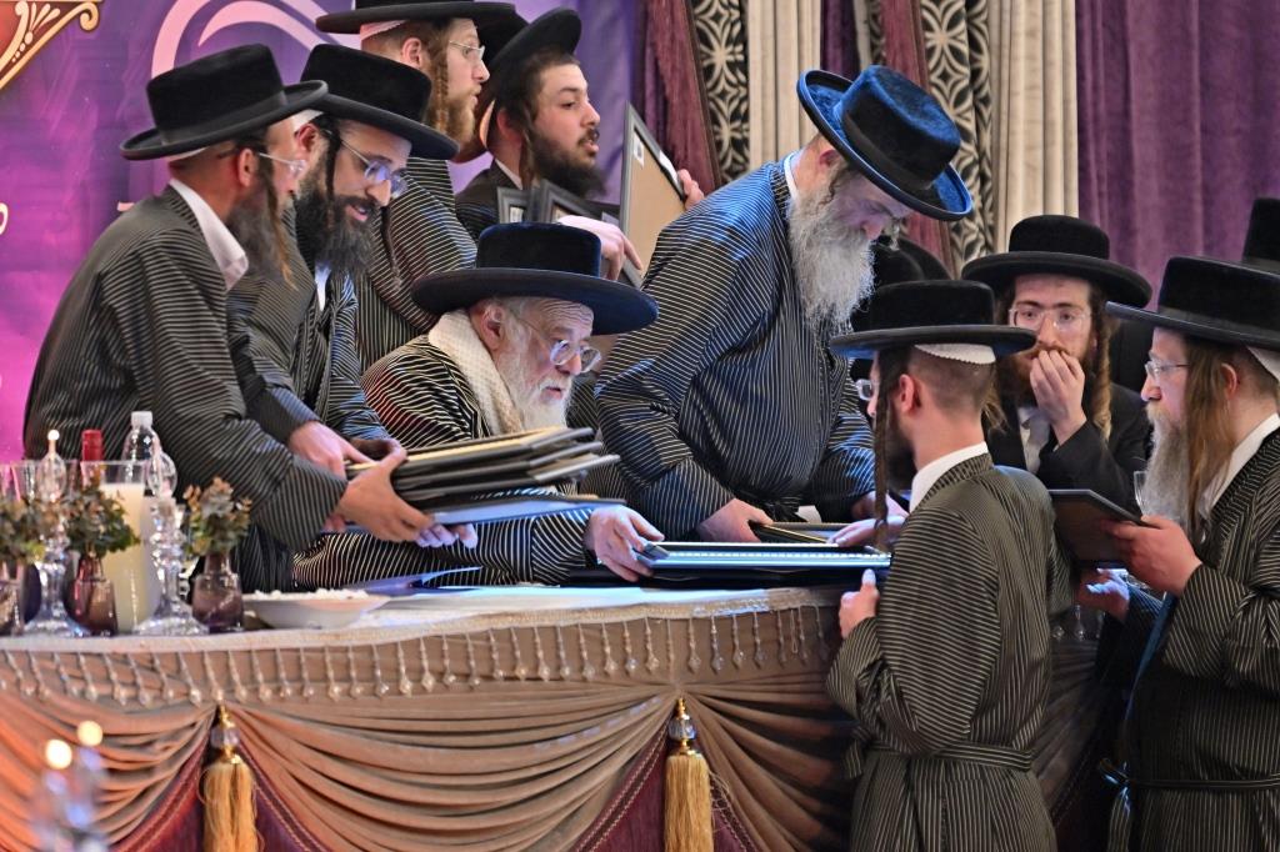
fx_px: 10663
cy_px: 426
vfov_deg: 4.6
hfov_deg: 6.9
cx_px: 640
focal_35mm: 300
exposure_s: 1/125
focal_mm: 200
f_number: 2.8
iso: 800
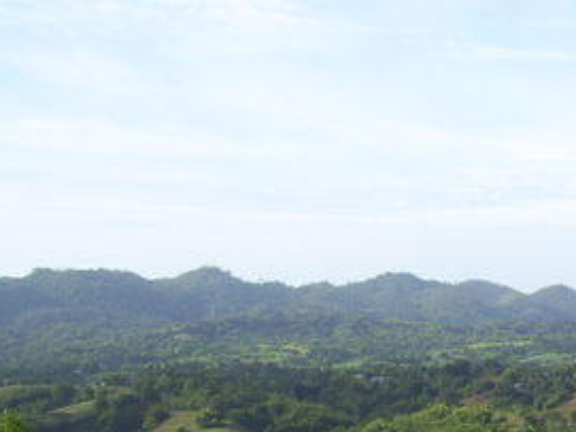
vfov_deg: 16.9
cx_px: 614
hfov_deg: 21.9
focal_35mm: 85
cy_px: 455
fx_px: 1414
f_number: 4.8
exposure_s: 1/320
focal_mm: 6
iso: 80
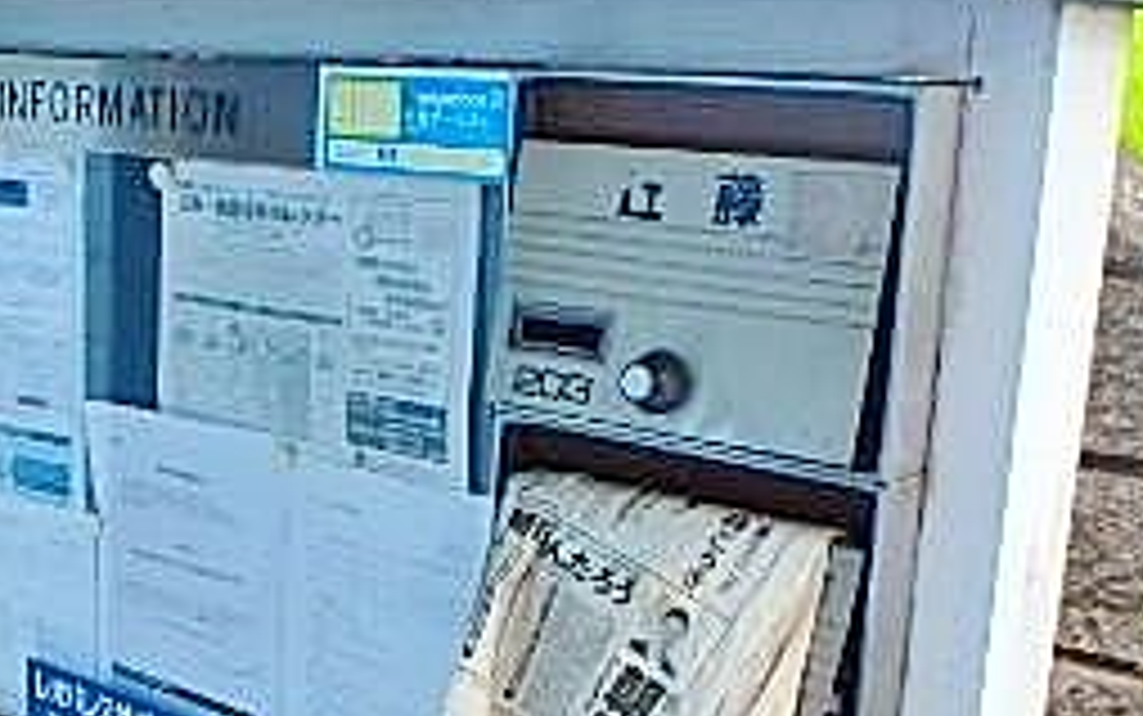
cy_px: 545
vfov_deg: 22.9
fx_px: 1745
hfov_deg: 35.7
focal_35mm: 56
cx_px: 342
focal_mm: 3.7
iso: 125
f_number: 3.5
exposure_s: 1/60
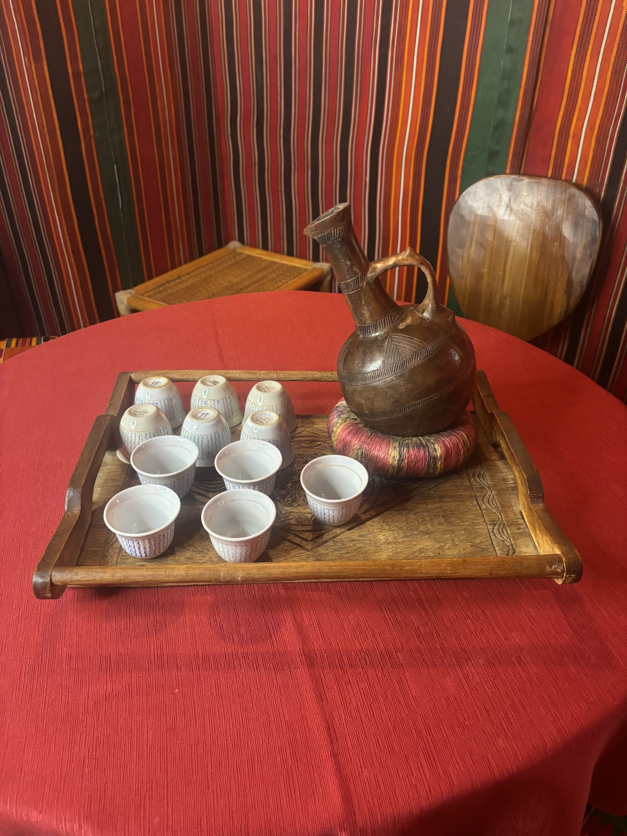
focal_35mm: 26
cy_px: 418
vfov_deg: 67.3
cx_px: 314
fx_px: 628
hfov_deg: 53.1
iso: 400
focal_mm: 5.96
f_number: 1.6
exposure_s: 1/33
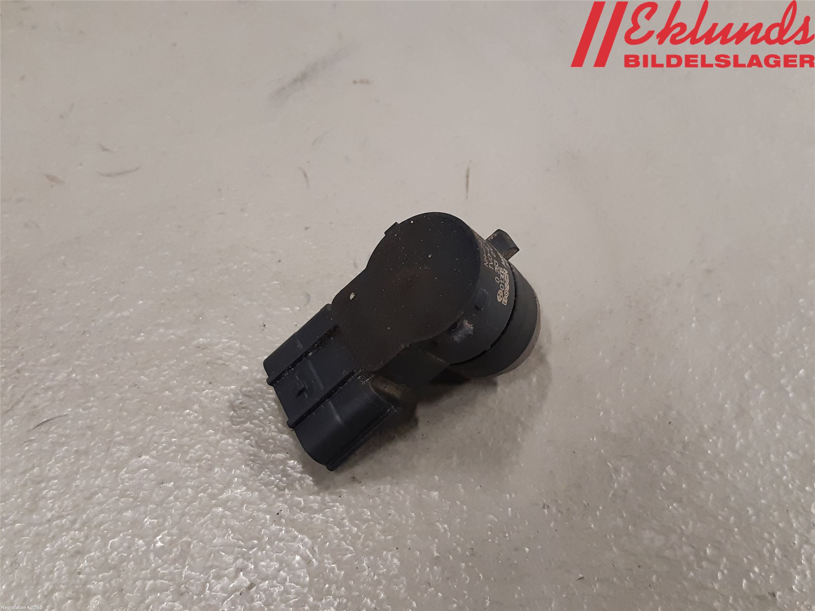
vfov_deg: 53.1
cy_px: 306
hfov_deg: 67.3
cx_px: 408
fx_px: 612
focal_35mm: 26
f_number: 1.7
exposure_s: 1/50
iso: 160
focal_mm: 3.93
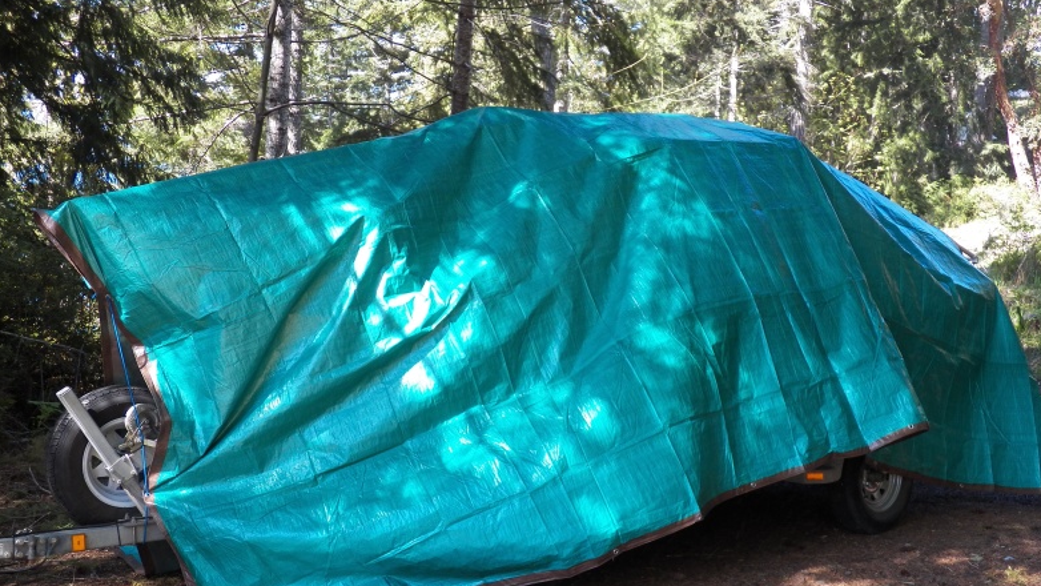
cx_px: 524
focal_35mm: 39
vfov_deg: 30.4
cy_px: 333
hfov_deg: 51.6
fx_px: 1077
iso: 125
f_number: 3.2
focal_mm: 6.3
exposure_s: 1/125
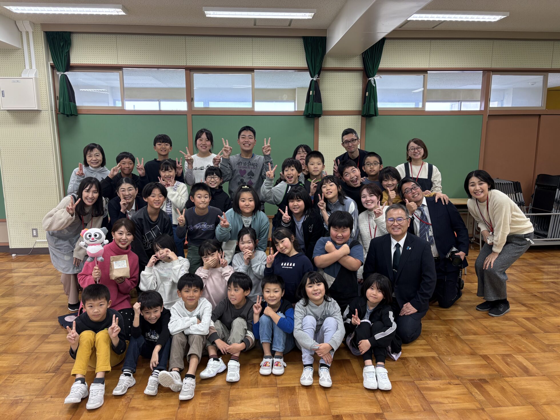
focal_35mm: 26
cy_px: 210
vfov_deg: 53.1
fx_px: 421
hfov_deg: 67.3
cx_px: 280
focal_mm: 5.96
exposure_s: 1/100
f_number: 1.6
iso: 100
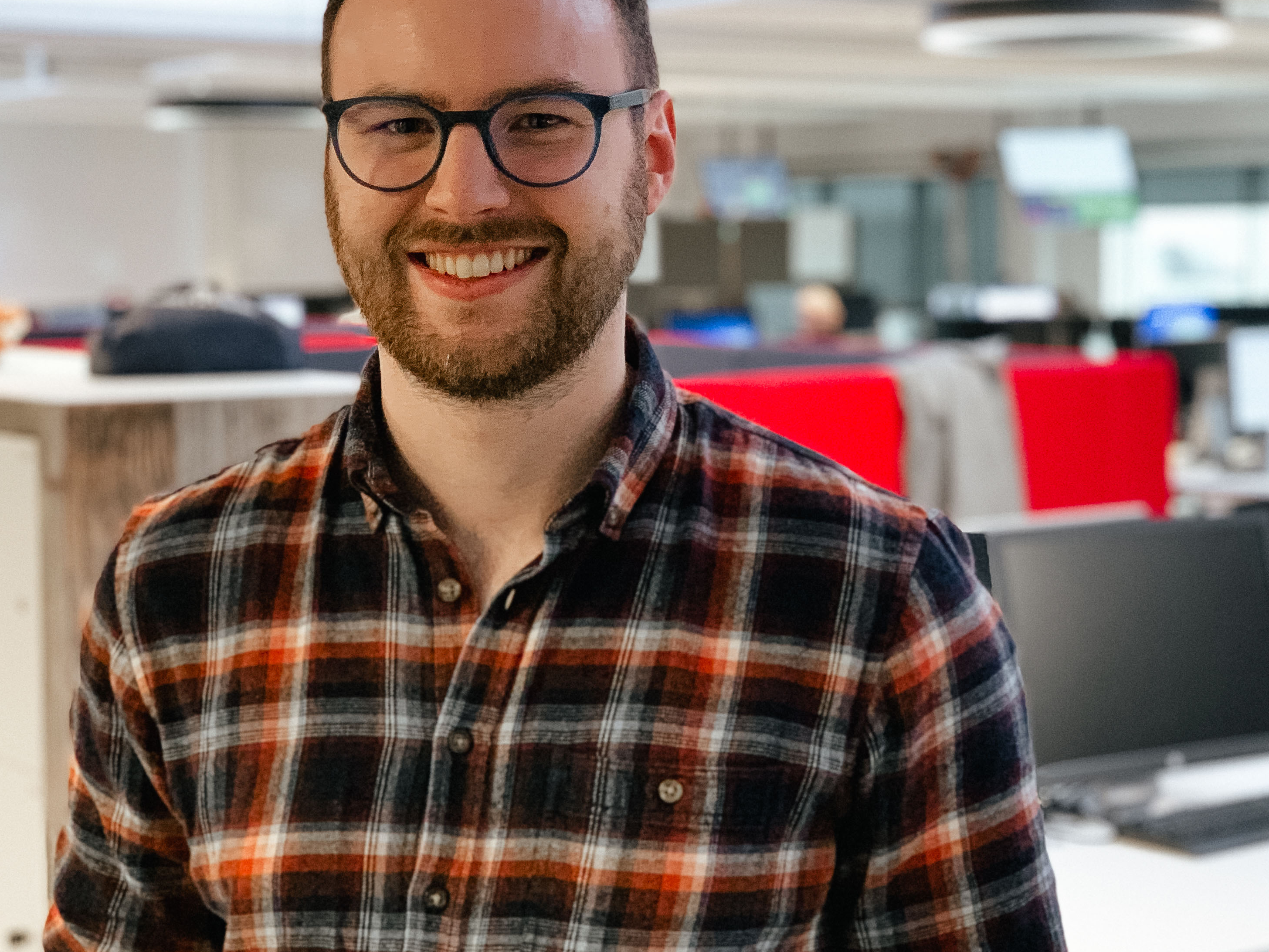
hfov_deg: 27.0
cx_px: 742
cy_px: 419
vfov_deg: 20.4
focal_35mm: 72
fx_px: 2639
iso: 400
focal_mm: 6
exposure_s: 1/49
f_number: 2.4
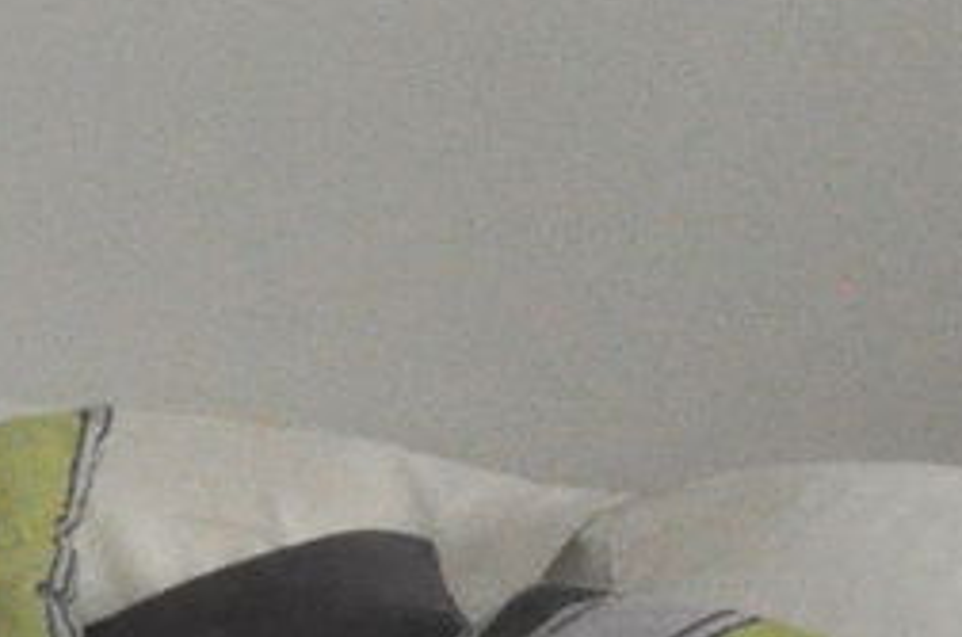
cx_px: 378
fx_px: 5339
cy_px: 500
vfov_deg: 6.8
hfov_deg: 10.3
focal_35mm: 200
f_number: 22
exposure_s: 1/25
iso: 3200
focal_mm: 21
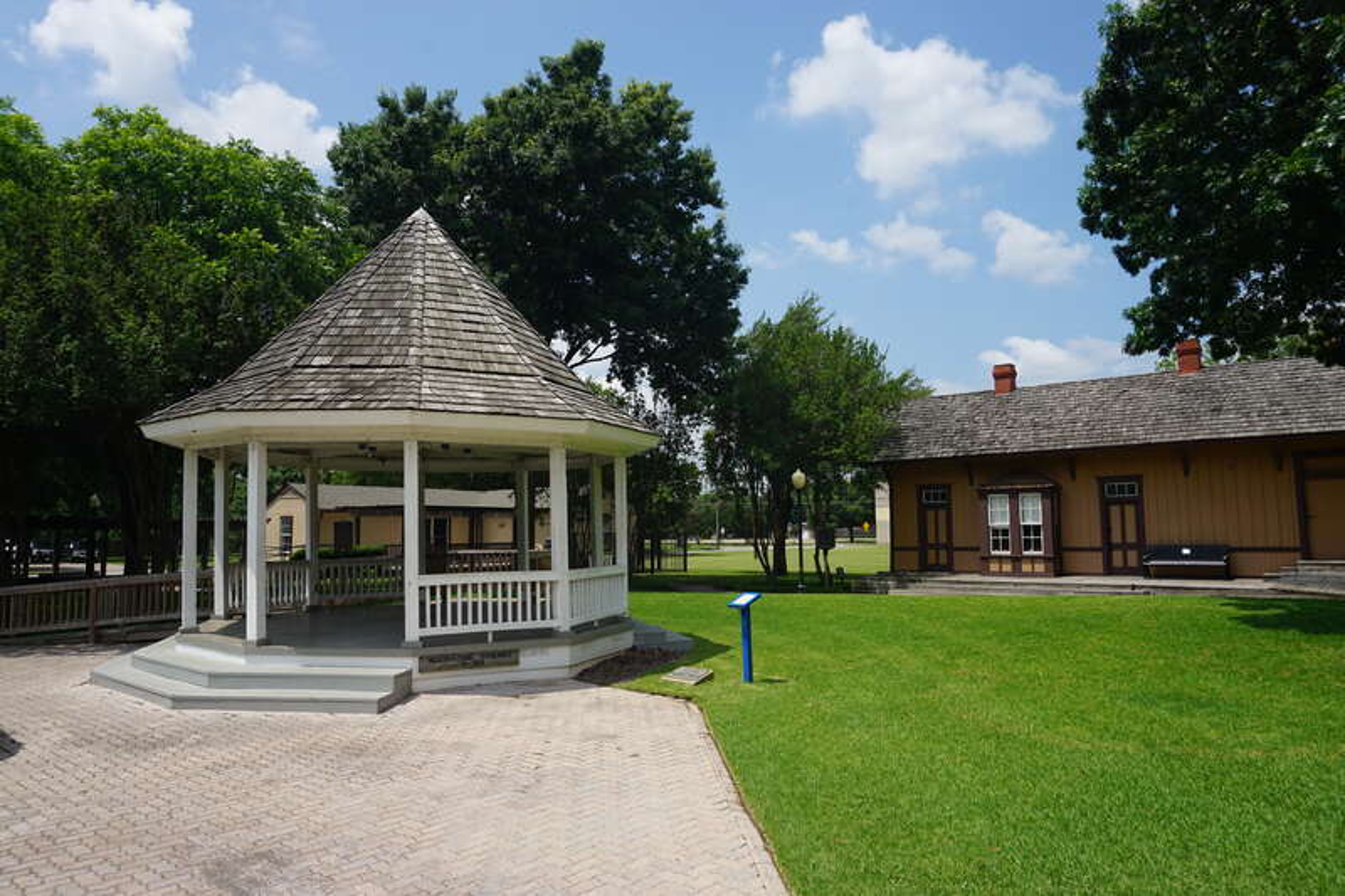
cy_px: 448
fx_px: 896
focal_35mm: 24
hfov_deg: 73.8
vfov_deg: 53.1
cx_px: 672
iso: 100
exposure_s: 1/160
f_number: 11
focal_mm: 16
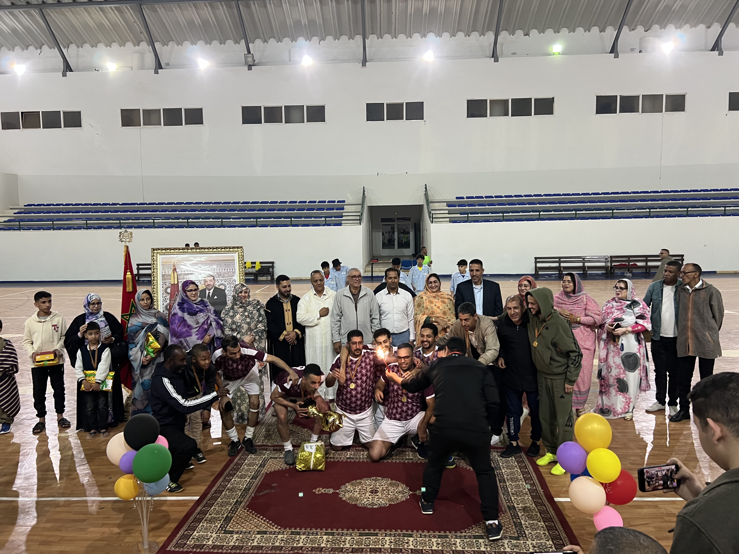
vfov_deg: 53.1
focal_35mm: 26
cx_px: 370
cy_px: 277
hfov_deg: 67.3
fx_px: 555
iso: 200
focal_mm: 5.7
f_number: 1.5
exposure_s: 1/50
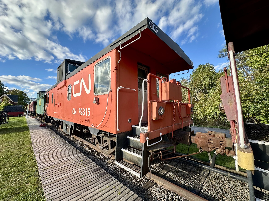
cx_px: 134
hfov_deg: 102.1
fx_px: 109
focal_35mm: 14
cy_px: 100
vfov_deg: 85.7
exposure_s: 1/550
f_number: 2.2
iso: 40
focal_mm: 2.22
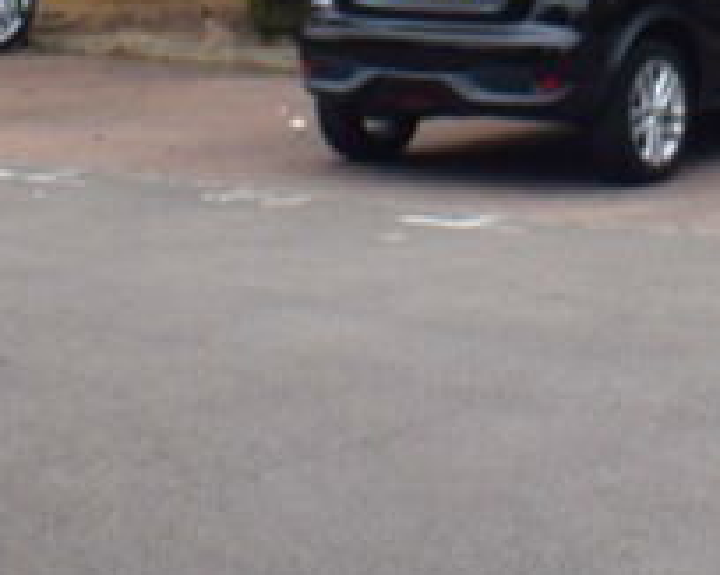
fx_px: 3458
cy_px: -513
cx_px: 649
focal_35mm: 162
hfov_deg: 11.8
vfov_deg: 9.0
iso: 320
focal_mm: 23
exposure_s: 1/250
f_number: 8
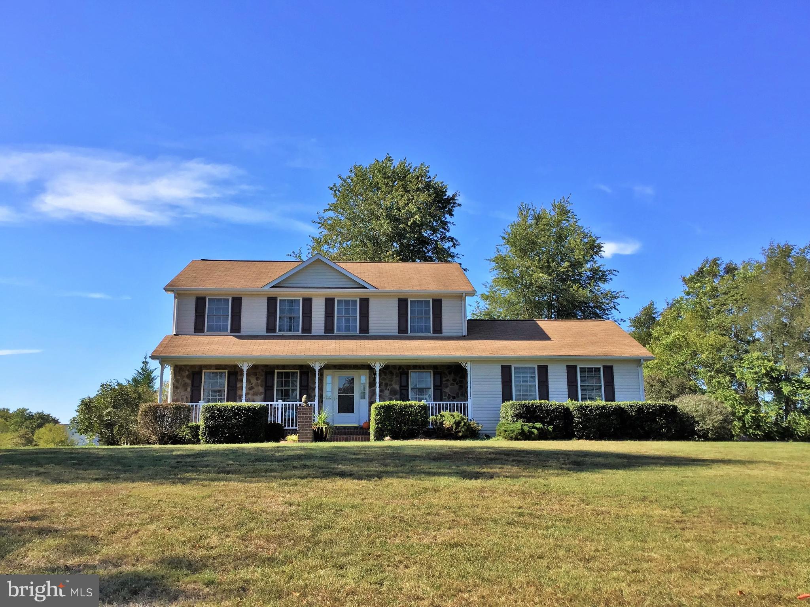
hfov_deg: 58.4
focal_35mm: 31
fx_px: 725
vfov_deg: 45.4
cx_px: 405
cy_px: 304
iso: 25
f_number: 2.4
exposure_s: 1/947
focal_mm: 3.3
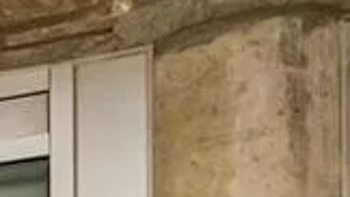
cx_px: -432
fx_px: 1014
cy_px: 627
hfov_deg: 14.6
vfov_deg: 8.7
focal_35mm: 109
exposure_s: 1/320
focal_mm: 16.5
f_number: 8
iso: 400
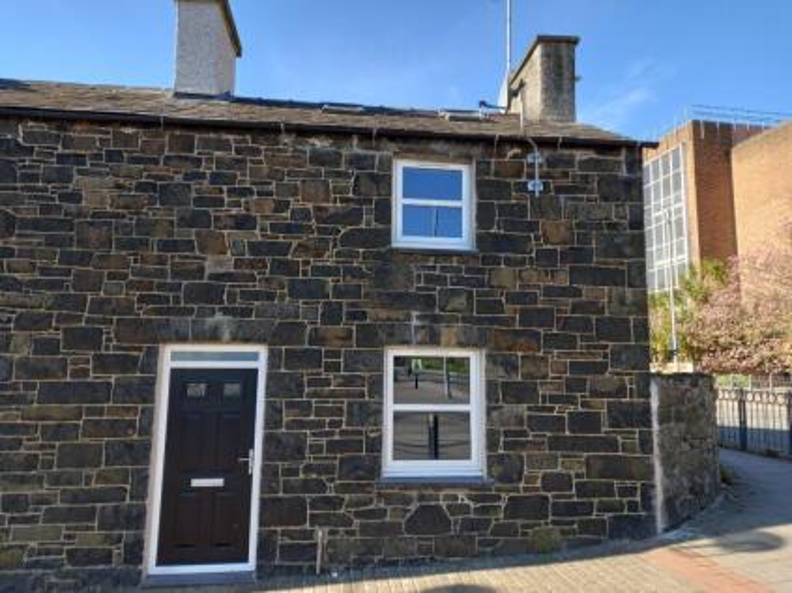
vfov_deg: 54.9
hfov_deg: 69.4
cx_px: 396
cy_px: 296
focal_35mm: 25
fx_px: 572
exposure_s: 1/123
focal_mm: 4.6
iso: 25
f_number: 2
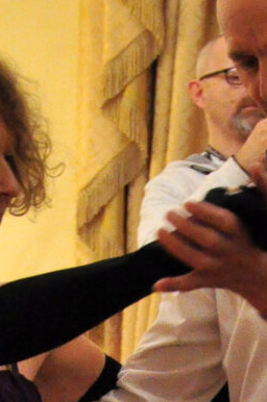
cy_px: 616
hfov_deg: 4.4
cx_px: 180
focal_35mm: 314
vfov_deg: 6.5
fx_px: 3506
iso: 2500
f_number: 6.3
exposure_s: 1/80
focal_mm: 44
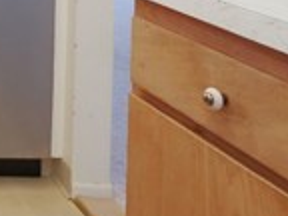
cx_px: -286
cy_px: -139
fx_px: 591
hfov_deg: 18.3
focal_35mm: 71
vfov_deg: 17.8
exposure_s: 1/20
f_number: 9
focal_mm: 8
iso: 1600
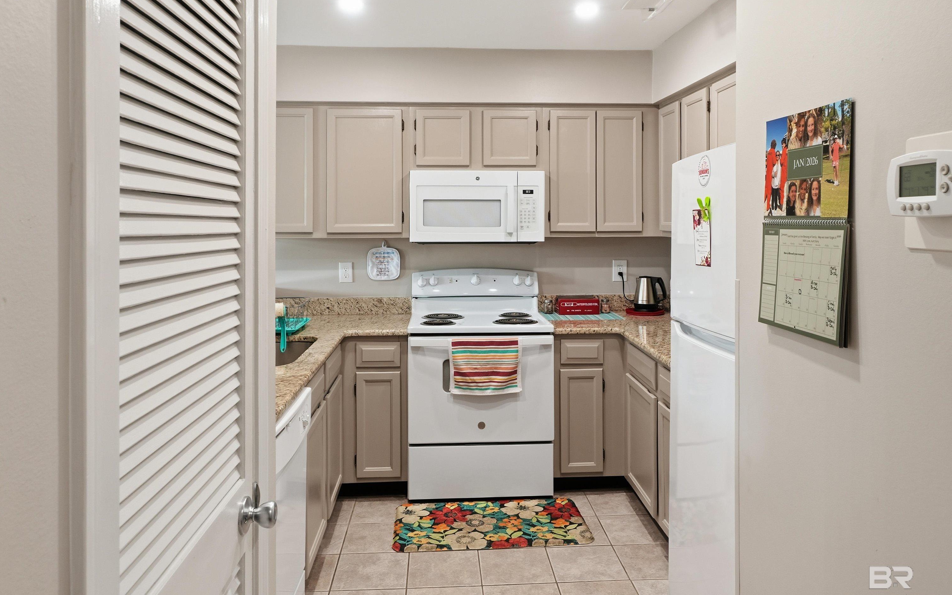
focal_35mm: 27
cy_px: 309
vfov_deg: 46.8
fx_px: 688
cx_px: 485
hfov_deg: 69.3
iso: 200
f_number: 8
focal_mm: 17
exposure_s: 1/13
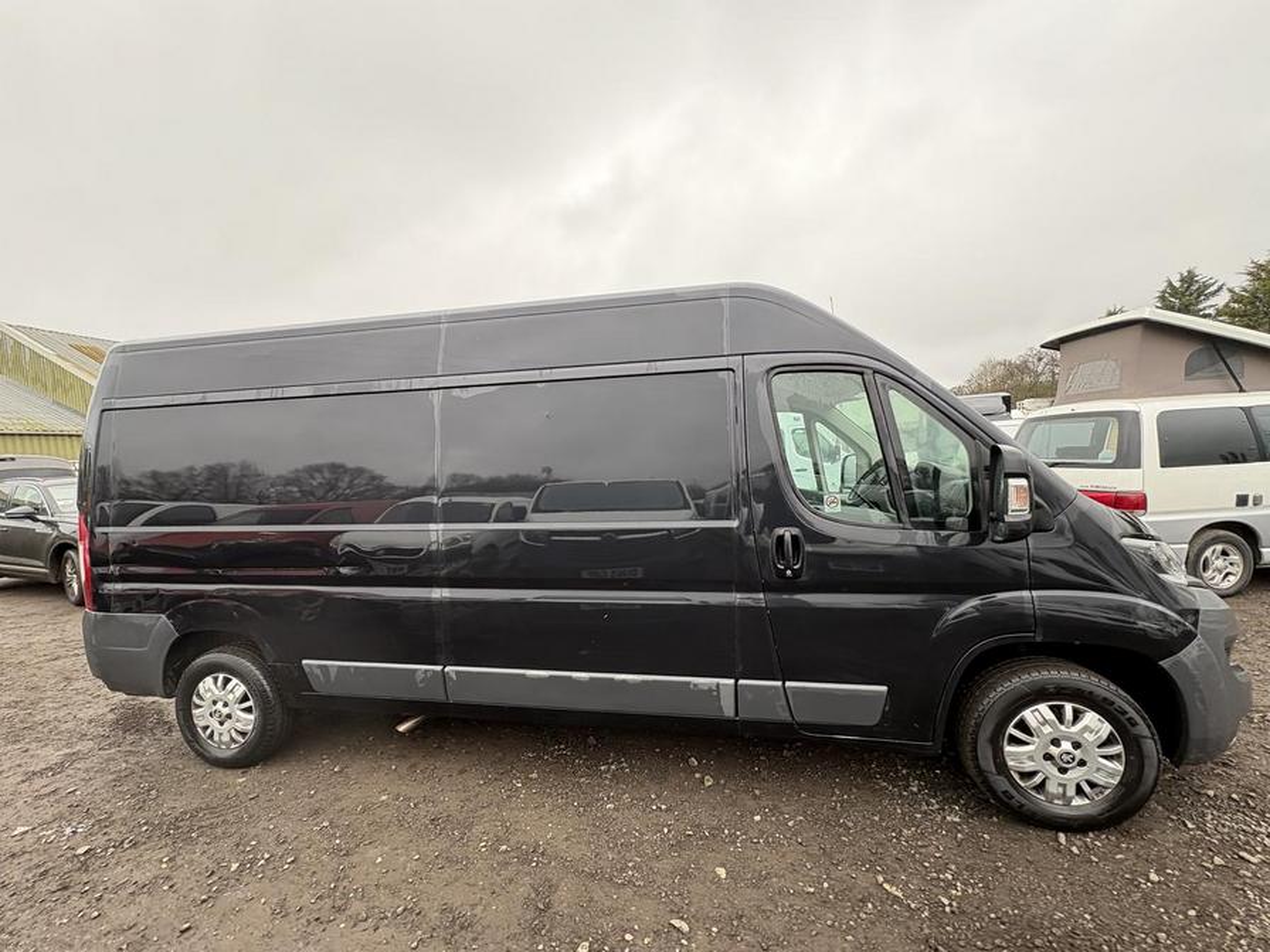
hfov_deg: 102.1
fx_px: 514
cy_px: 476
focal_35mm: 14
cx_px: 635
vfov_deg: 85.7
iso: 64
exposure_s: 1/139
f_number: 2.2
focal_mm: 2.22
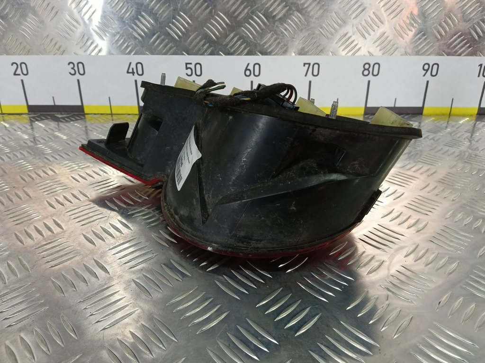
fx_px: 322
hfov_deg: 73.9
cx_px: 242
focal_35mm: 23
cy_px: 182
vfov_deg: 58.9
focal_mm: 4.11
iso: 150
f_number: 1.6
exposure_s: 1/100
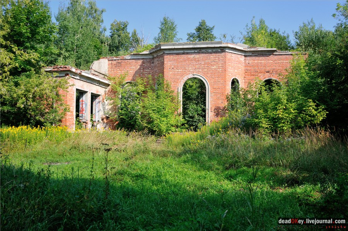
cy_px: 116
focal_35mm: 36
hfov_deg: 53.2
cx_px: 174
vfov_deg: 36.8
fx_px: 347
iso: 200
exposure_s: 1/400
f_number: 7.1
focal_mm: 24
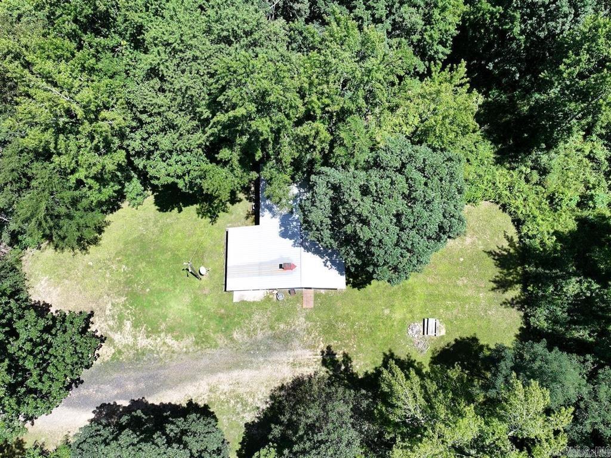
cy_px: 229
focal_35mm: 24
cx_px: 306
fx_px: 423
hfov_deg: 71.6
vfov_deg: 56.8
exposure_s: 1/1000
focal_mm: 12.29
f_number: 2.8
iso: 100
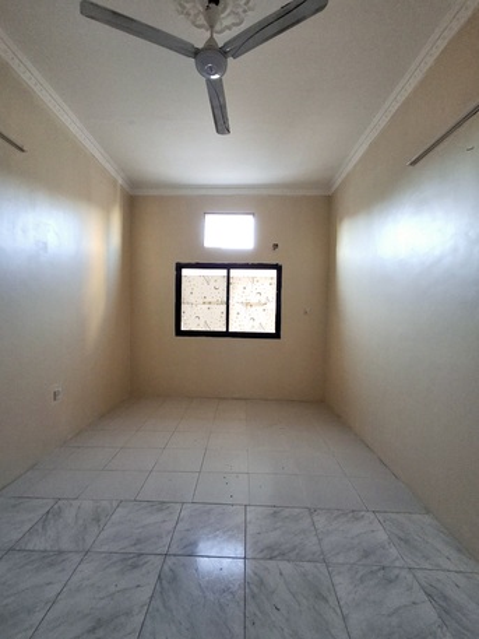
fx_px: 295
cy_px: 320
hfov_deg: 78.1
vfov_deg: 94.5
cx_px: 240
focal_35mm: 16
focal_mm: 1.64
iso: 200
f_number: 2.2
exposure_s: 1/50
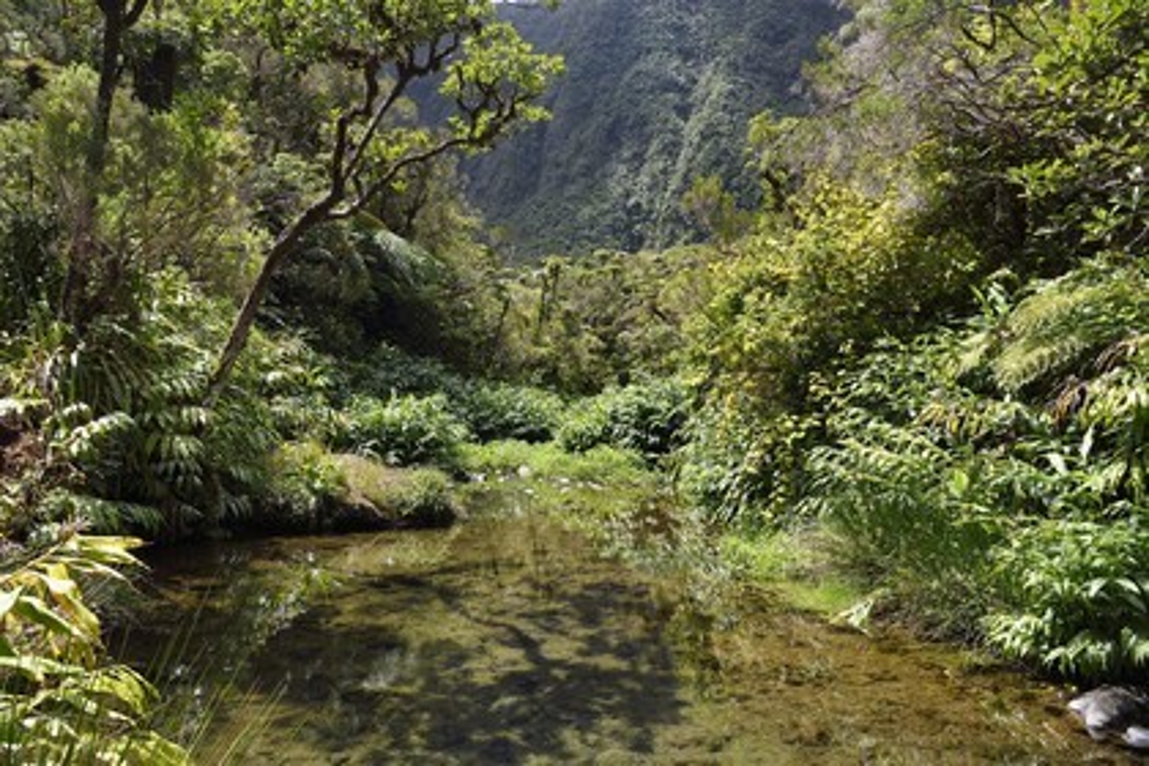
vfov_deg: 53.1
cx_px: 574
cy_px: 383
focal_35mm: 24
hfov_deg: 73.7
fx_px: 766
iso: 200
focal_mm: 24
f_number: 10
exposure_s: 1/200
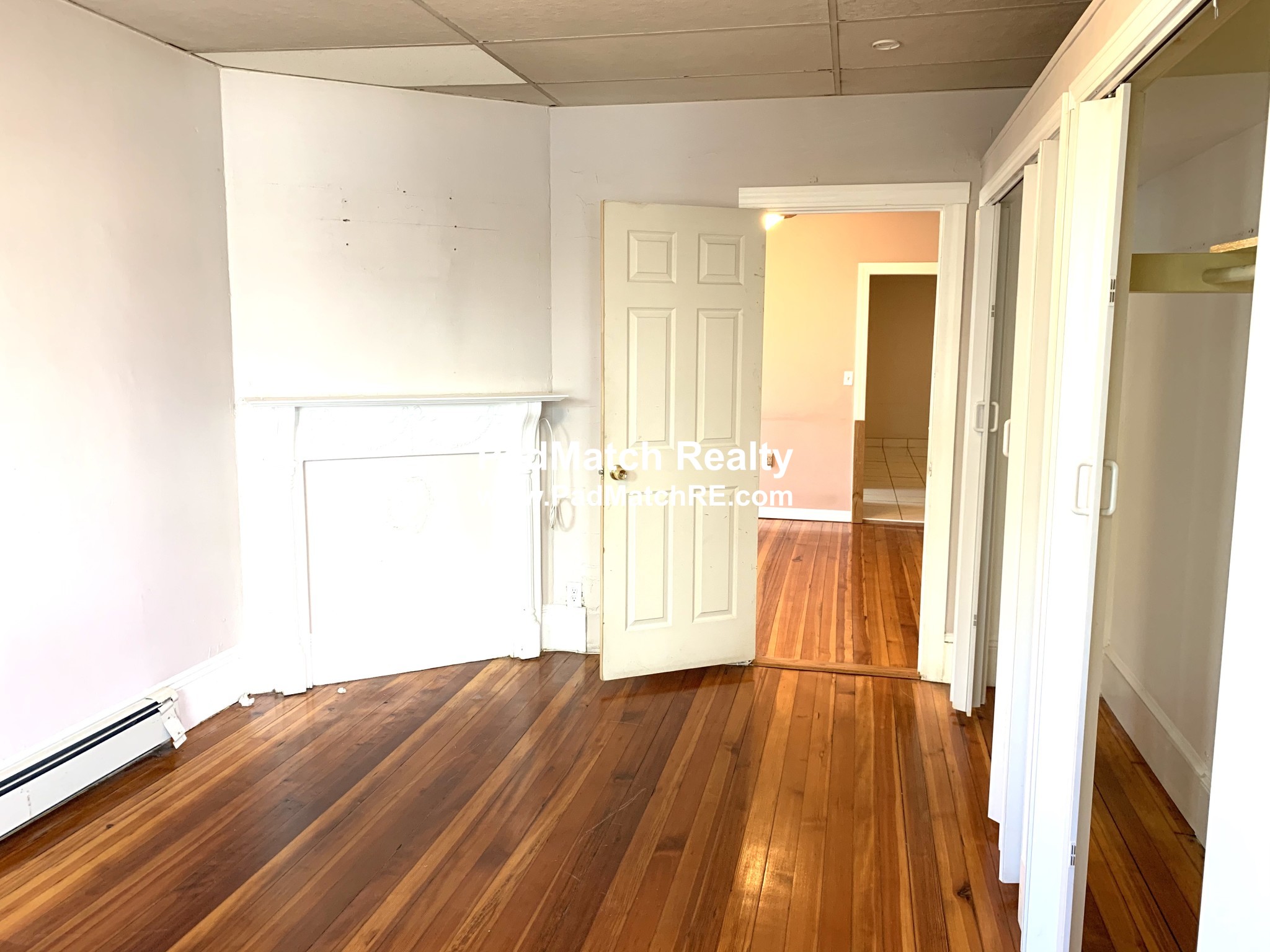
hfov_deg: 67.3
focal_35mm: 26
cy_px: 476
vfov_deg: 53.1
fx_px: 954
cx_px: 635
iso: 100
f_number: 1.8
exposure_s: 1/60
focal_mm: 4.25
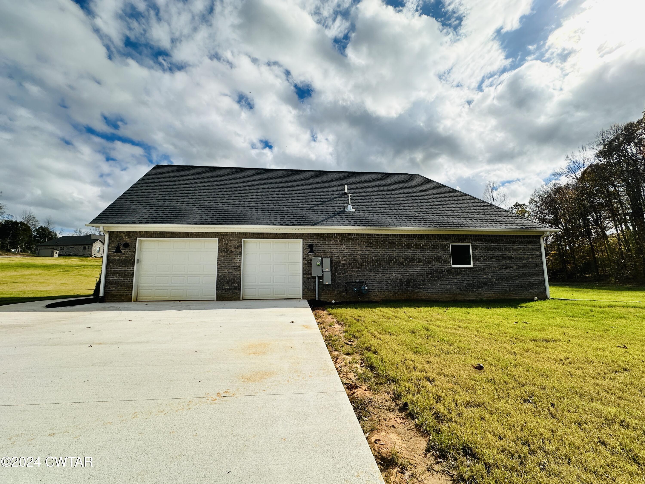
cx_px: 322
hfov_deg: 102.1
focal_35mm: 14
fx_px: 261
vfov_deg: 85.7
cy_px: 242
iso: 50
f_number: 2.2
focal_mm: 2.22
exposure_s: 1/2398
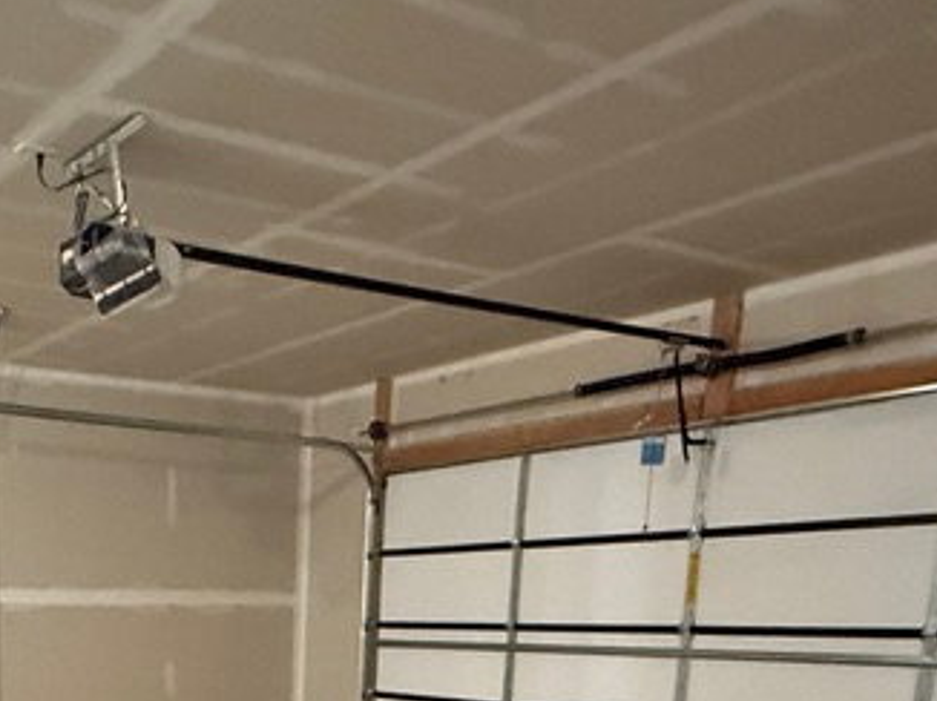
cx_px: 178
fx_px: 1190
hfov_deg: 41.0
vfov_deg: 27.7
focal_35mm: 44
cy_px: 896
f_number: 2.2
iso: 800
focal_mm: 2.22
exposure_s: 1/60
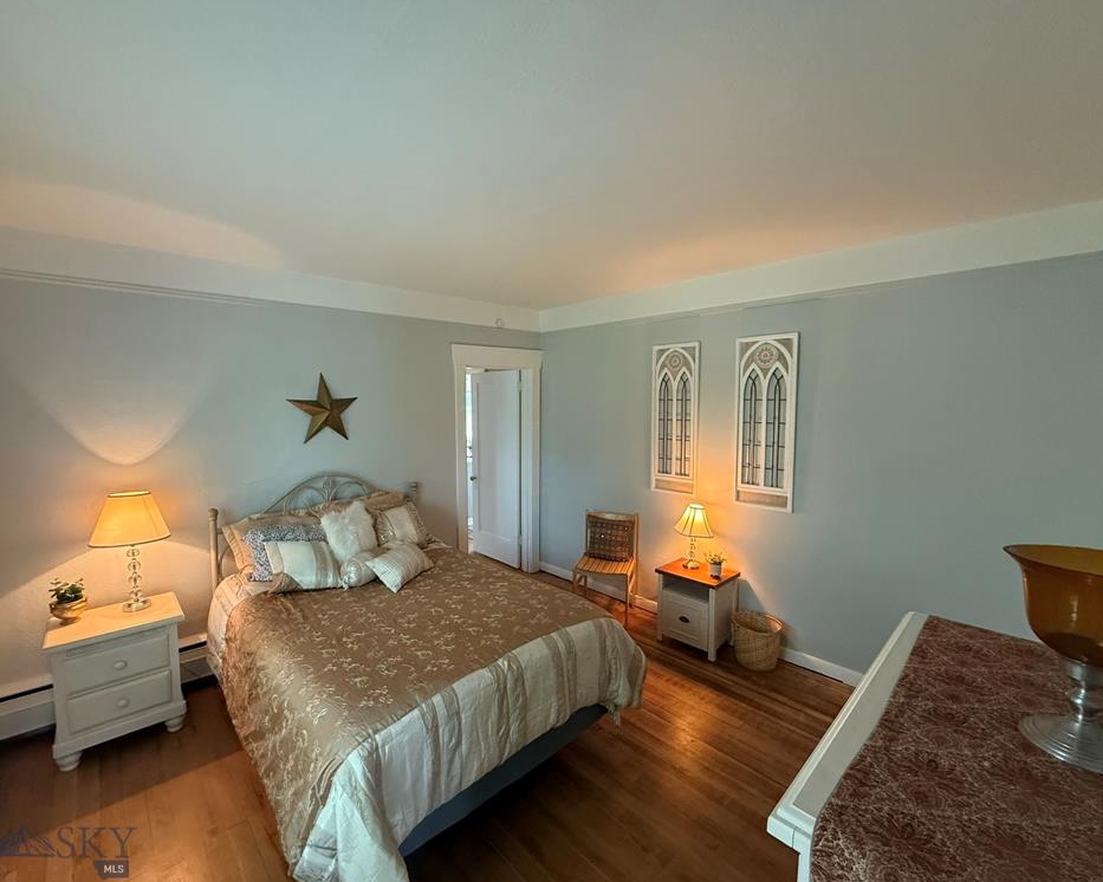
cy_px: 440
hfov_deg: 96.6
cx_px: 511
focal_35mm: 15
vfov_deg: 84.0
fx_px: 490
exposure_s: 1/60
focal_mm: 2.22
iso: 640
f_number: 2.2
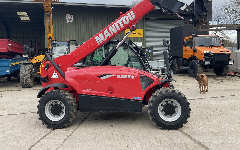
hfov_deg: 61.2
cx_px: 119
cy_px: 59
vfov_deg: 40.4
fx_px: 203
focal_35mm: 31
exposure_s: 1/231
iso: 16
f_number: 1.8
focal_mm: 3
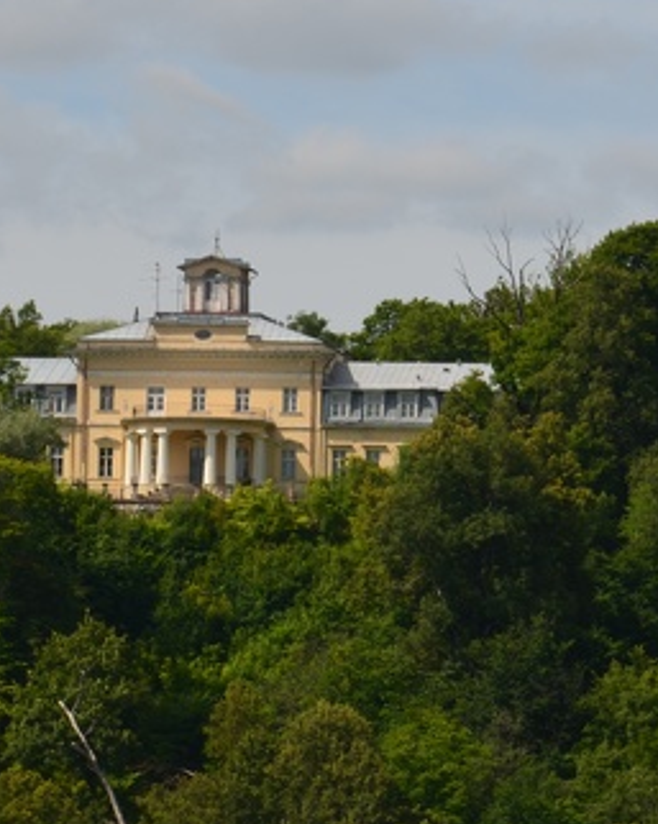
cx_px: 251
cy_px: 427
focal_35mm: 363
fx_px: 8853
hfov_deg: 4.3
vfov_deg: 5.3
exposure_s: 1/125
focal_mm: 105
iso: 110
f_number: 11
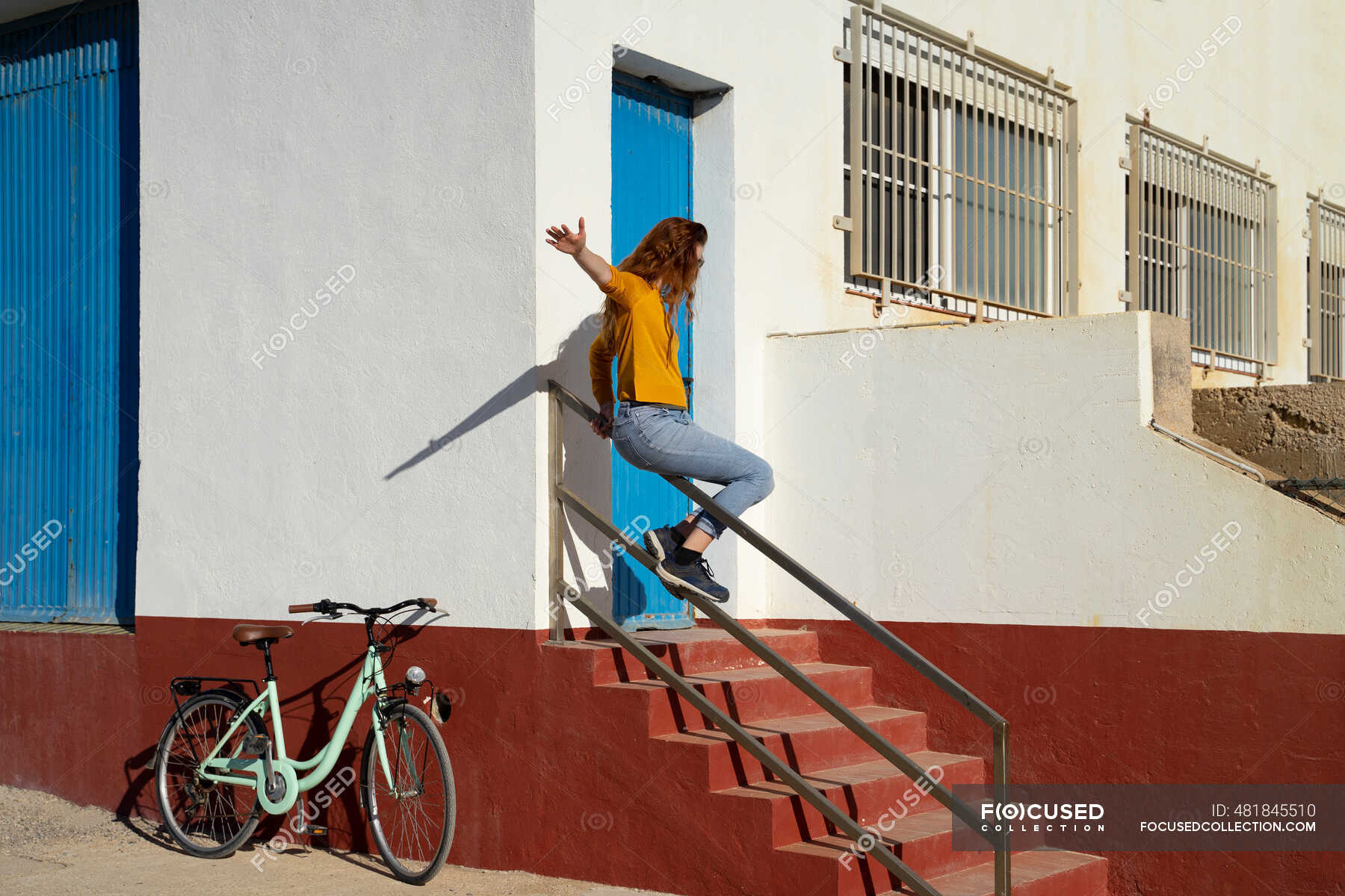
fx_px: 1831
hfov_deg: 40.3
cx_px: 672
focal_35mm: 49
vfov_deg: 27.5
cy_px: 448
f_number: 4.5
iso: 100
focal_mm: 49
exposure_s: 1/2000
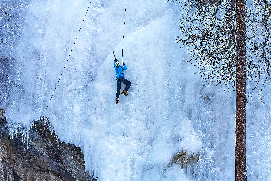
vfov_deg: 18.2
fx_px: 565
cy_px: 90
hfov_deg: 27.0
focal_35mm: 75
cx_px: 136
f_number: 7.1
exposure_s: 1/250
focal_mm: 50
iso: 400
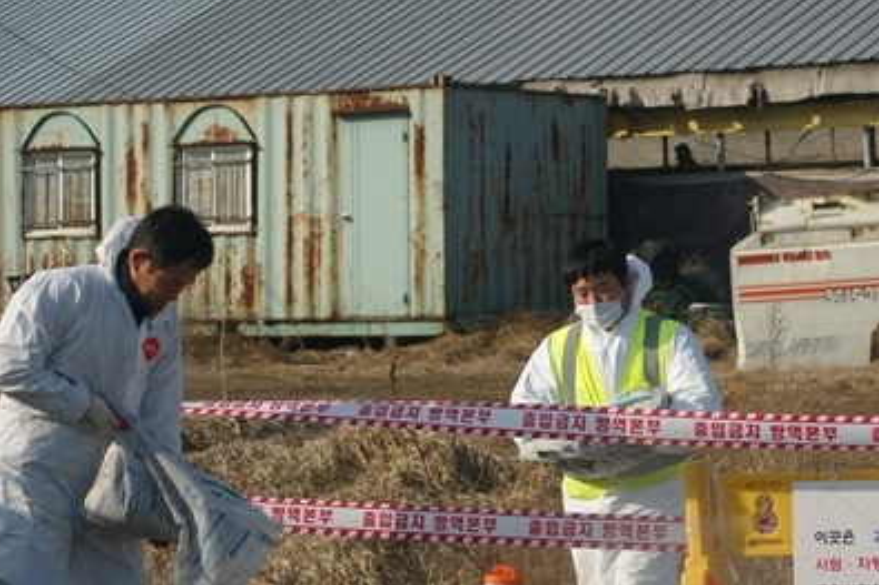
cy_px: 349
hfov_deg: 15.3
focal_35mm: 134
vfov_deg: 10.2
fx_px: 3266
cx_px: 674
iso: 100
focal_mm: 55
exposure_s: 1/800
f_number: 5
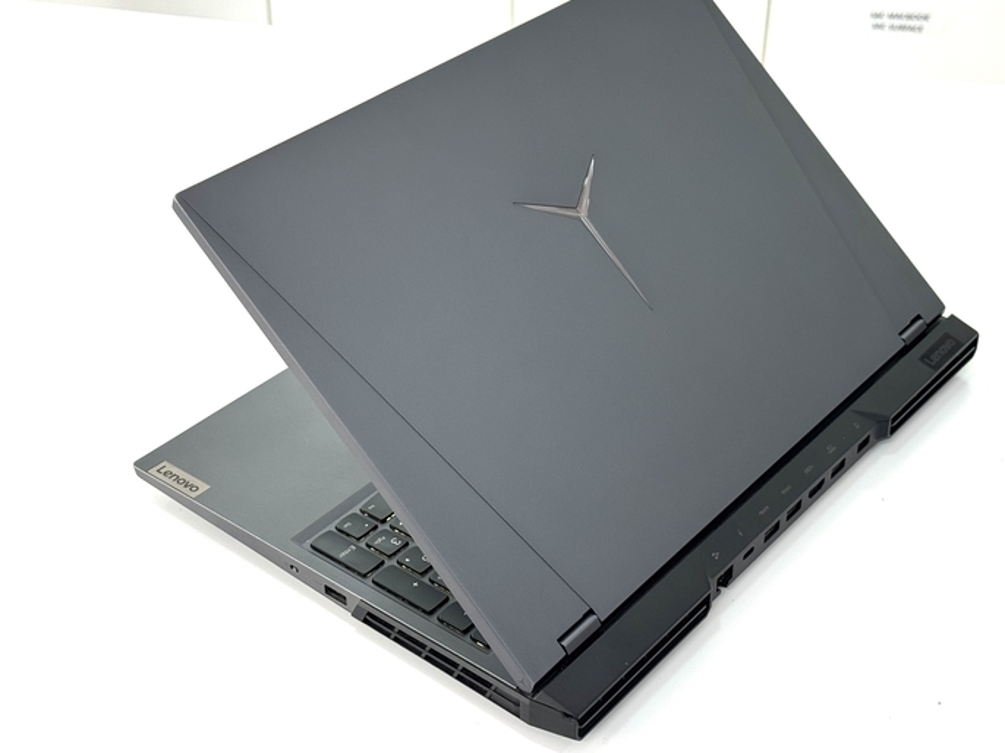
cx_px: 526
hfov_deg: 34.4
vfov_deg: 26.1
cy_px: 335
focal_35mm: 56
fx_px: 1625
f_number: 1.78
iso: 50
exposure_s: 1/126
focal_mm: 6.76
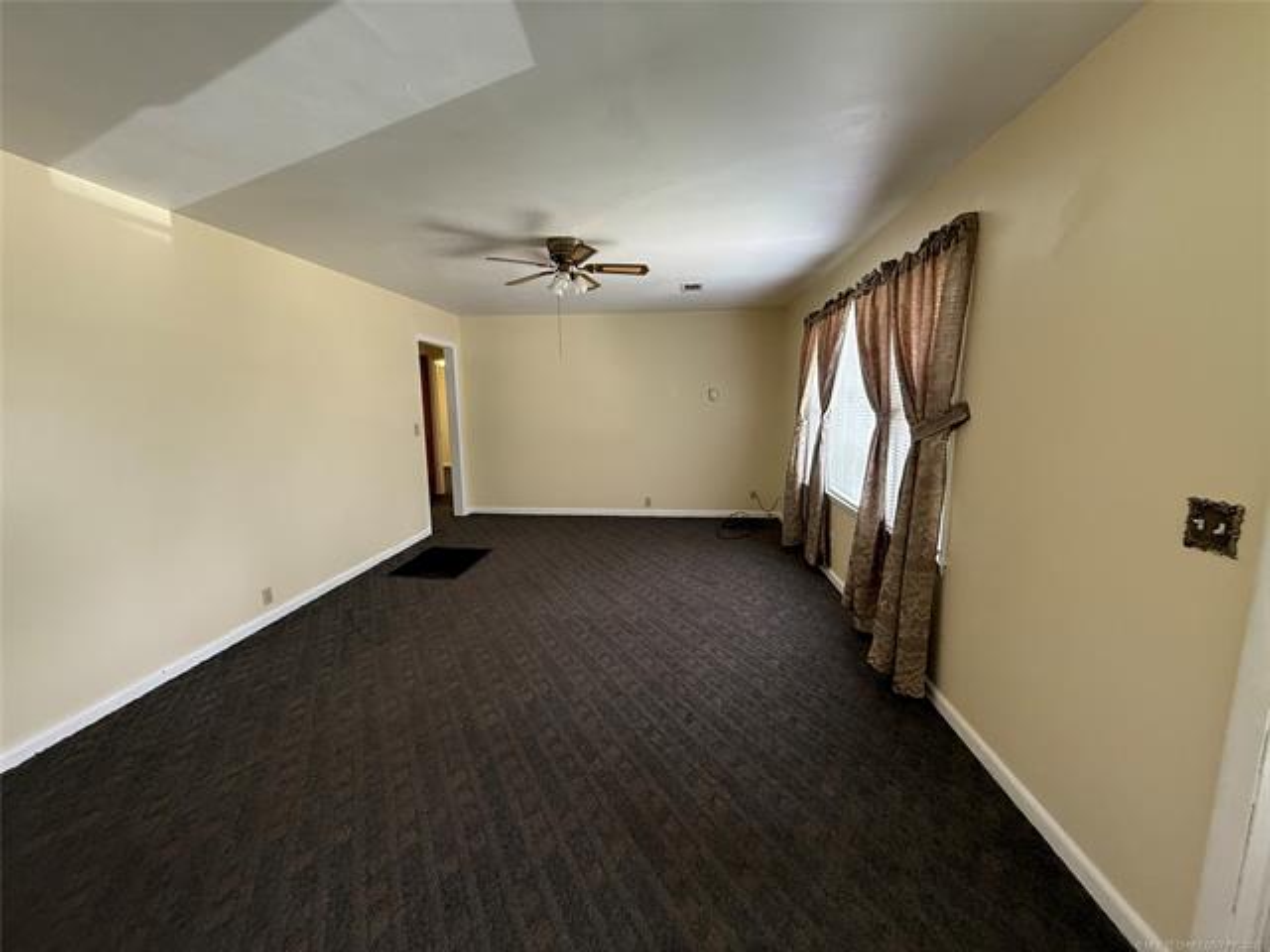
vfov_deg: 85.7
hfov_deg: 102.1
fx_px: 514
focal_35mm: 14
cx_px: 635
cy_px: 476
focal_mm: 2.22
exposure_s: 1/99
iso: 250
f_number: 2.2
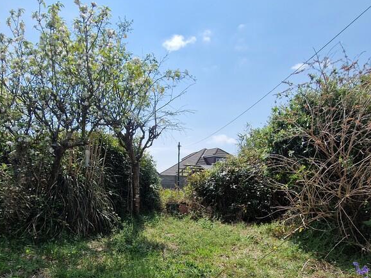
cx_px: 165
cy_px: 197
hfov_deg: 73.7
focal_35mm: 23
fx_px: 246
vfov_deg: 56.8
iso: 50
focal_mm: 2.2
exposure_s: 1/3144
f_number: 2.2
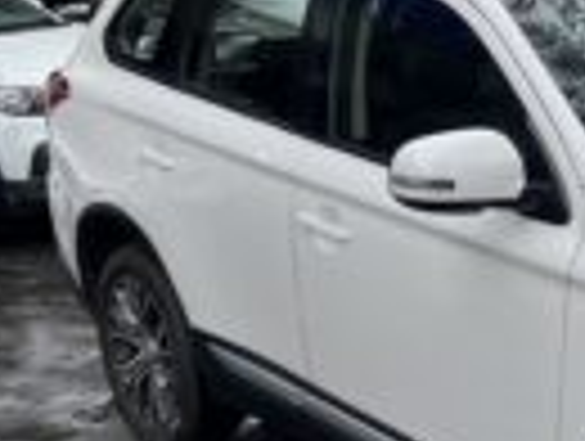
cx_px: 792
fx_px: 1354
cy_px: 234
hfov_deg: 21.6
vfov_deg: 18.5
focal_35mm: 80
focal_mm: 5.7
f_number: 1.5
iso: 50
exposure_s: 1/1147
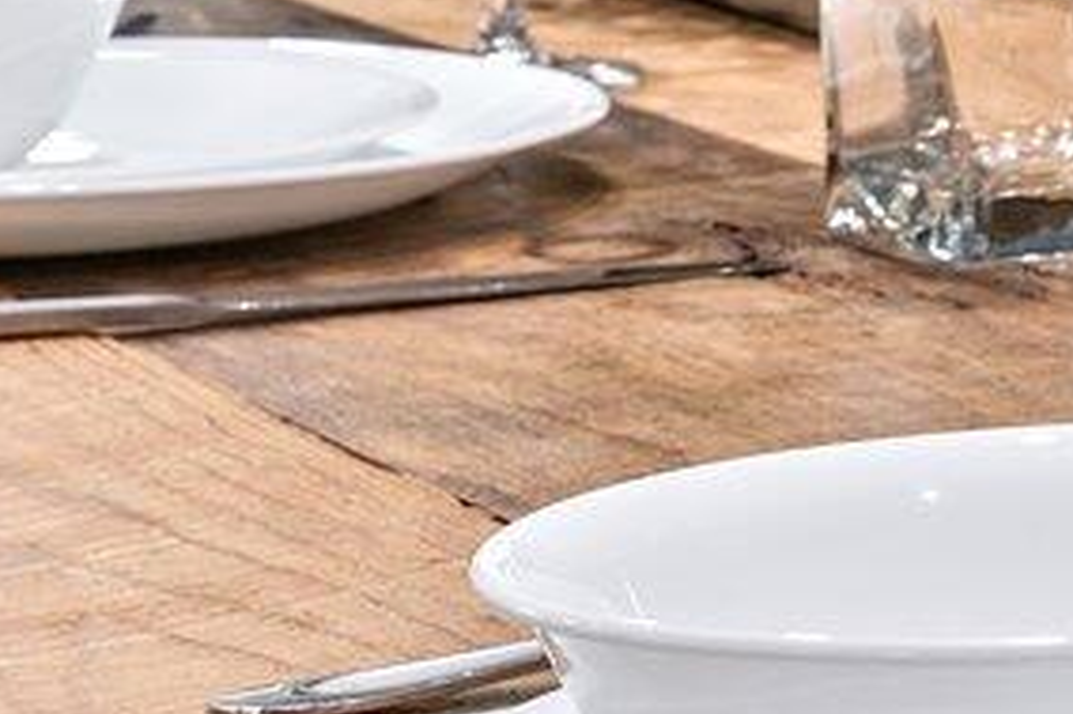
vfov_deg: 5.6
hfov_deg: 8.2
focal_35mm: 238
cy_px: -799
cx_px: 2259
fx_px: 7089
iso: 64
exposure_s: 1.3
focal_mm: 33
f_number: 9
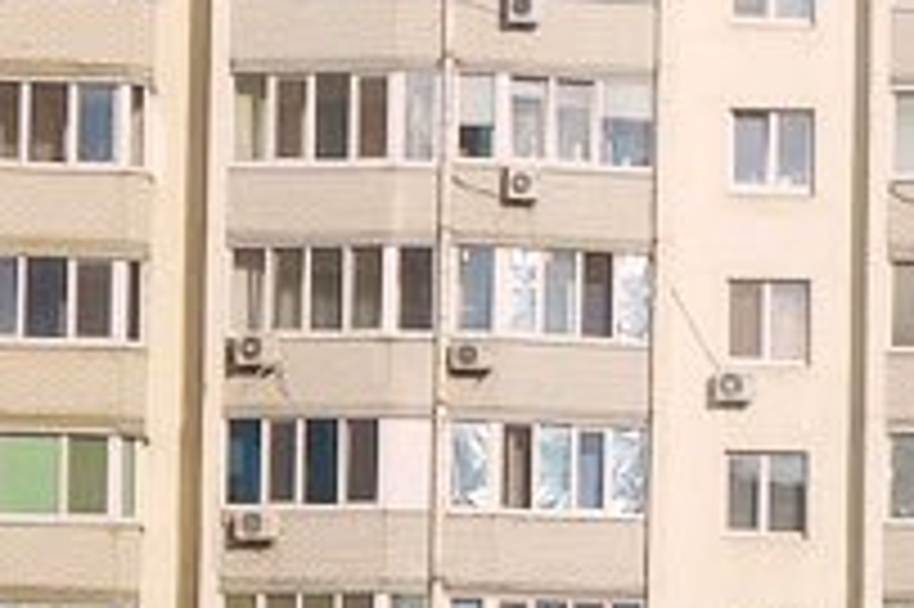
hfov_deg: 7.0
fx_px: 7357
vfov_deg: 4.7
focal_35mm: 290
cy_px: 671
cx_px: 1441
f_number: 7.1
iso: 125
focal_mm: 18.02
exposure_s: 1/500
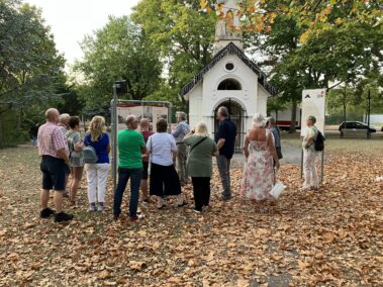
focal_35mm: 28
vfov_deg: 49.7
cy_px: 144
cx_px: 192
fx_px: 310
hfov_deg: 63.5
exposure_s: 1/72
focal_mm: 3.99
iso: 80
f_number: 1.8
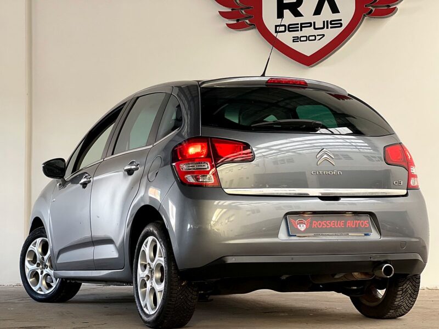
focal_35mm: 77
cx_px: 220
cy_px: 164
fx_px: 977
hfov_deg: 25.3
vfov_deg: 19.1
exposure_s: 1/40
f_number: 2.8
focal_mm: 9
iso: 160
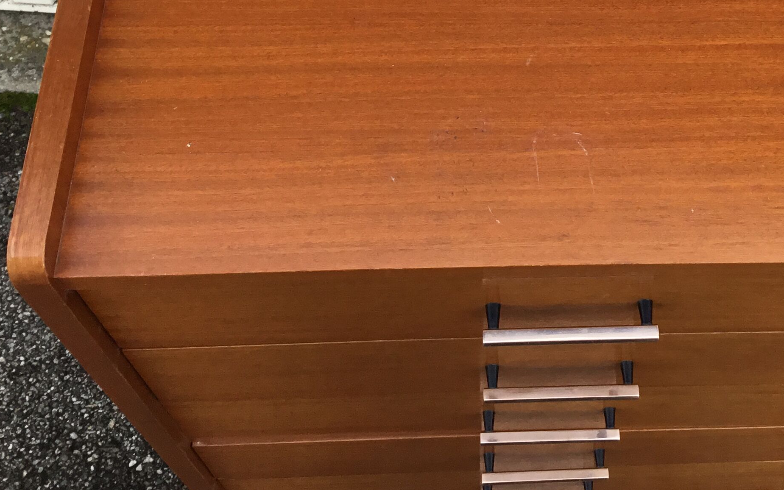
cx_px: 530
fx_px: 1239
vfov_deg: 21.5
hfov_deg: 34.7
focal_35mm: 58
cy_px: -5
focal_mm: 3.3
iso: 40
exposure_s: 1/100
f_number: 2.4
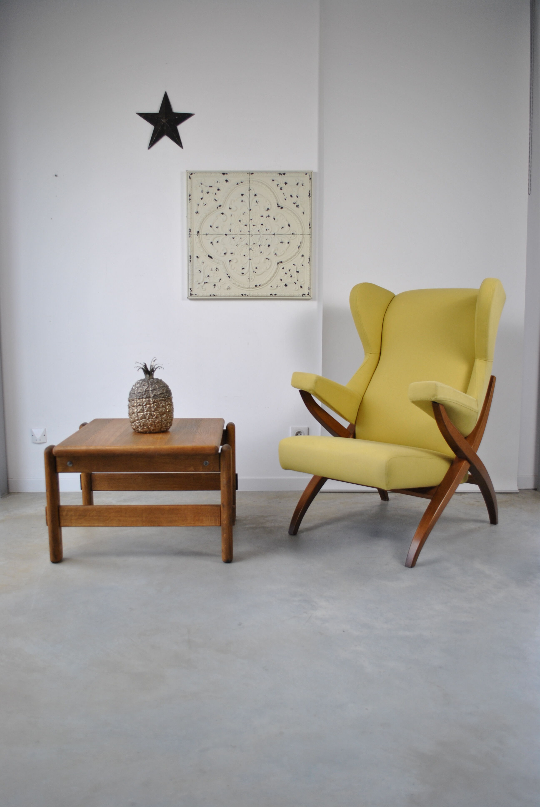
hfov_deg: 43.7
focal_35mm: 30
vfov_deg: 61.9
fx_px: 673
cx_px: 270
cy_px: 404
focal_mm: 20
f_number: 4
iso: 200
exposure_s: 1/25
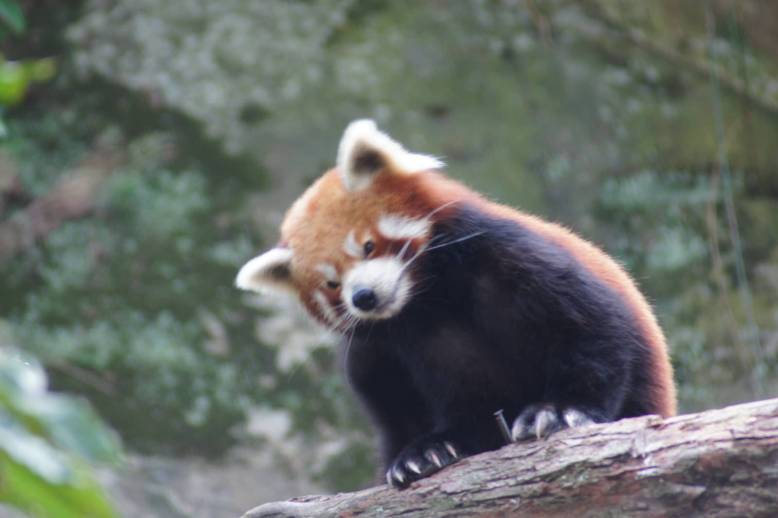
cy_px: 259
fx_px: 9720
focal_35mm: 450
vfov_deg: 3.1
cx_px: 389
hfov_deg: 4.6
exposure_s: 1/25
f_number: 5.6
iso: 200
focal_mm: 300
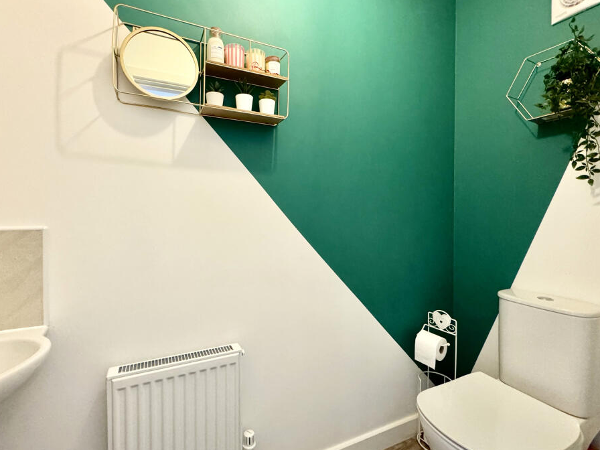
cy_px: 218
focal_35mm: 16
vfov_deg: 78.1
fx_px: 277
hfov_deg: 94.4
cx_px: 281
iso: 800
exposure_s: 1/50
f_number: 2.2
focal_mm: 2.22
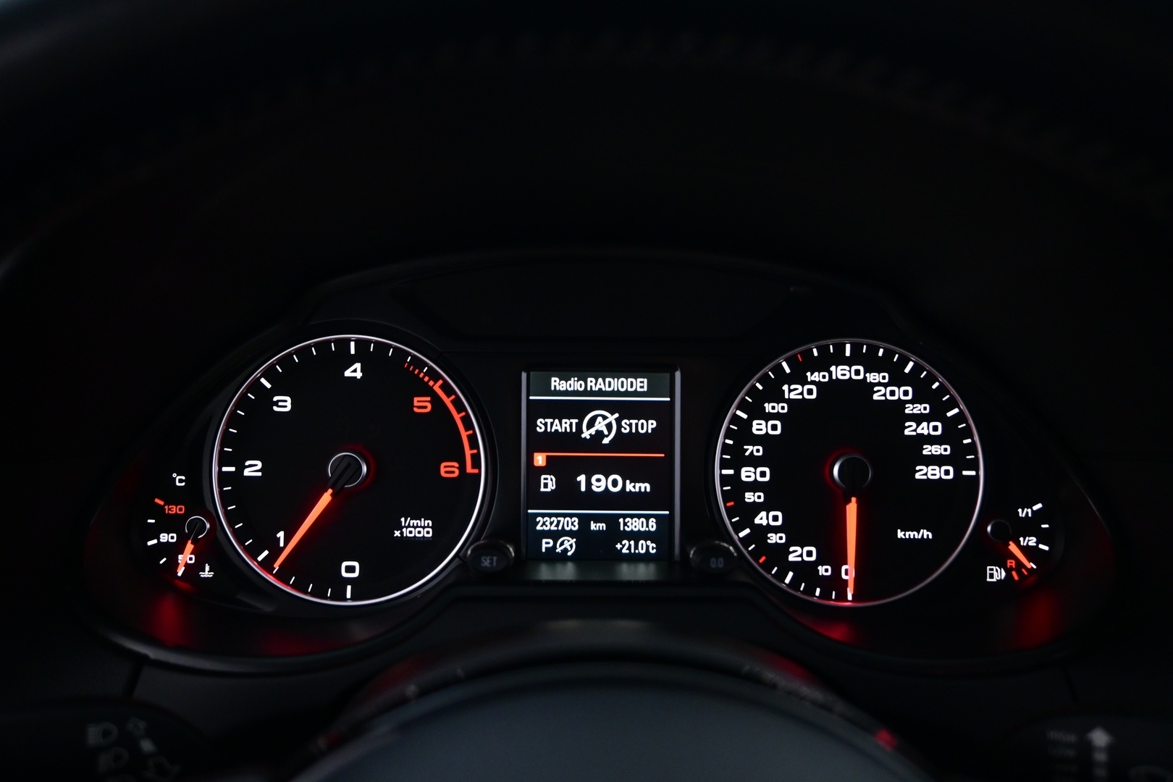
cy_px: 391
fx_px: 977
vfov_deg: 43.6
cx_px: 586
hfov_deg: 61.9
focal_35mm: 30
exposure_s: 1/30
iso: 1800
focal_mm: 20
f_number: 3.8
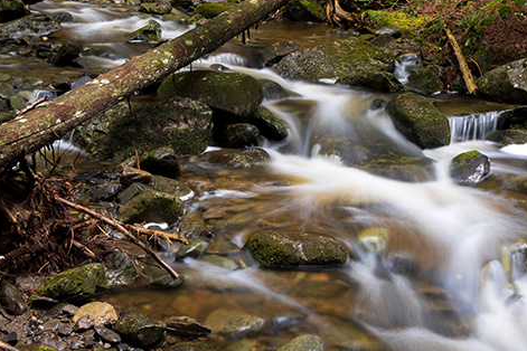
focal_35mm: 53
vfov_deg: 25.4
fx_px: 776
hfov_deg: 37.4
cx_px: 317
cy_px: 116
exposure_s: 3
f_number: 11
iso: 100
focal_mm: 26
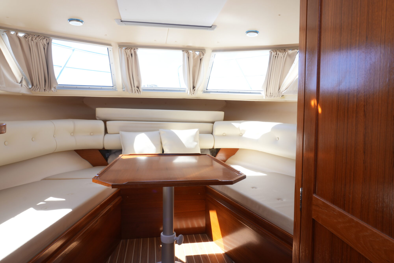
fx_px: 263
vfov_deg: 53.1
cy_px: 132
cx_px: 197
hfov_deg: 73.7
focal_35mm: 24
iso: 100
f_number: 16
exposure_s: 1/5
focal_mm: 16
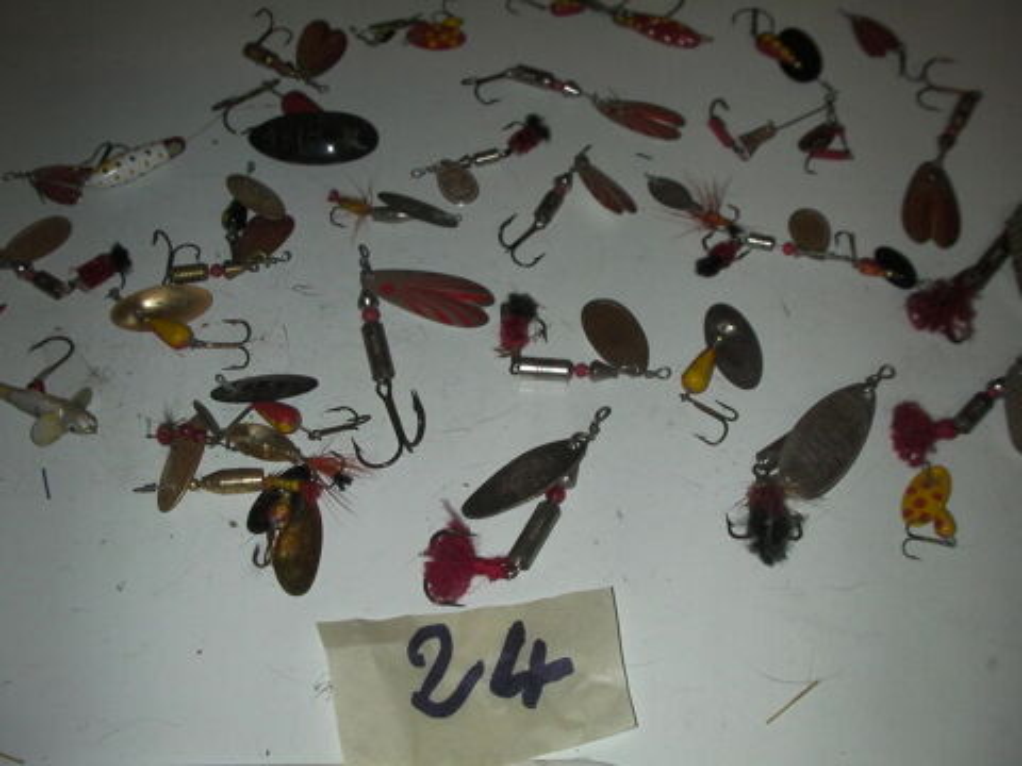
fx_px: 1122
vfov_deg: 37.7
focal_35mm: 38
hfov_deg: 49.0
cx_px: 511
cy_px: 383
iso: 200
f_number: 5.6
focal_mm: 6.3
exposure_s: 1/30
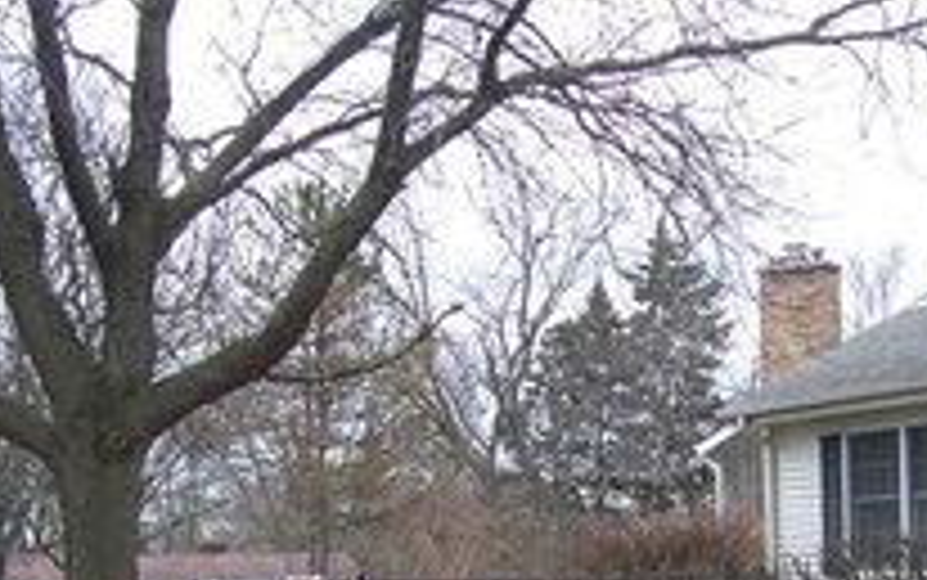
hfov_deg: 25.7
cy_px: 571
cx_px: 727
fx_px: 1997
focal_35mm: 79
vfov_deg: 16.2
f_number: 2.8
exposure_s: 1/320
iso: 64
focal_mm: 5.85
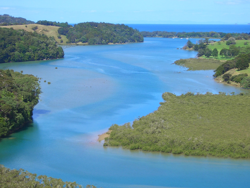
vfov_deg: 16.8
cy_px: 94
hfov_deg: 22.3
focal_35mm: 88
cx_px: 125
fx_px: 636
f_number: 7
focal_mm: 14.6
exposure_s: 1/200
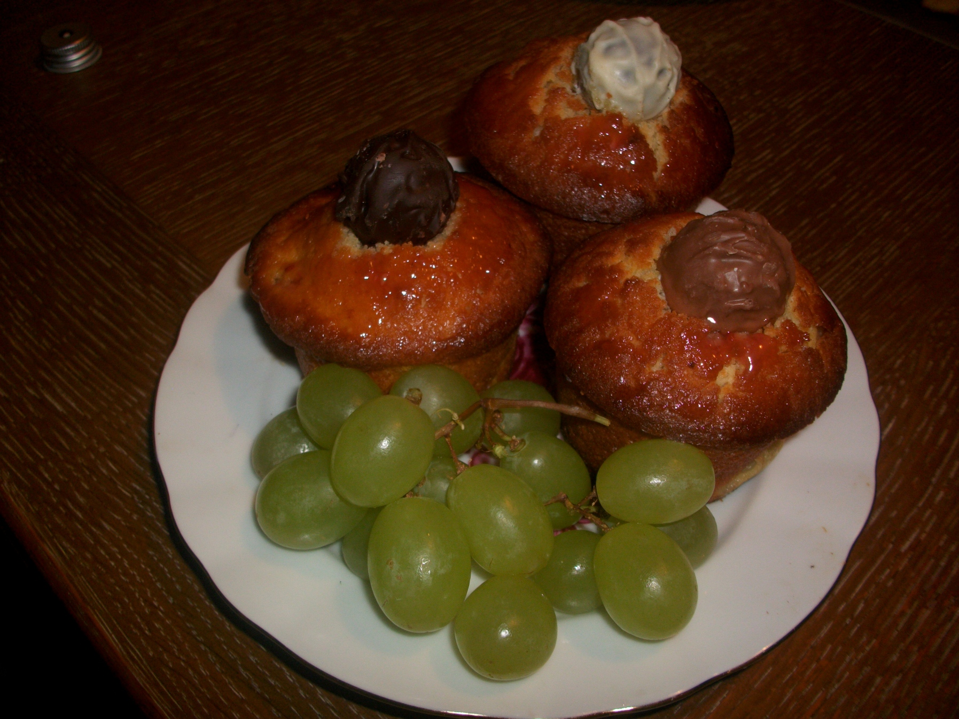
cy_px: 360
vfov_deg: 45.4
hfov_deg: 58.4
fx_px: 859
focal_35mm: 31
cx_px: 480
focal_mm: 5.7
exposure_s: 1/40
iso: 96
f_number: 2.9
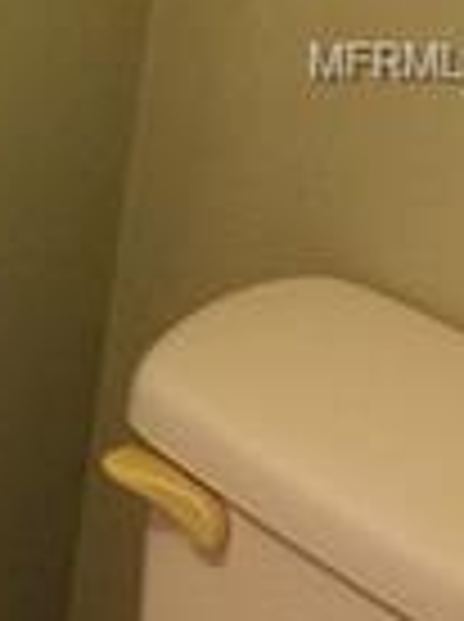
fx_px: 2600
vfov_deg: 13.5
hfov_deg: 8.9
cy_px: 63
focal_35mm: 145
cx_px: -784
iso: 200
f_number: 1.7
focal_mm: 4.2
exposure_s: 1/24
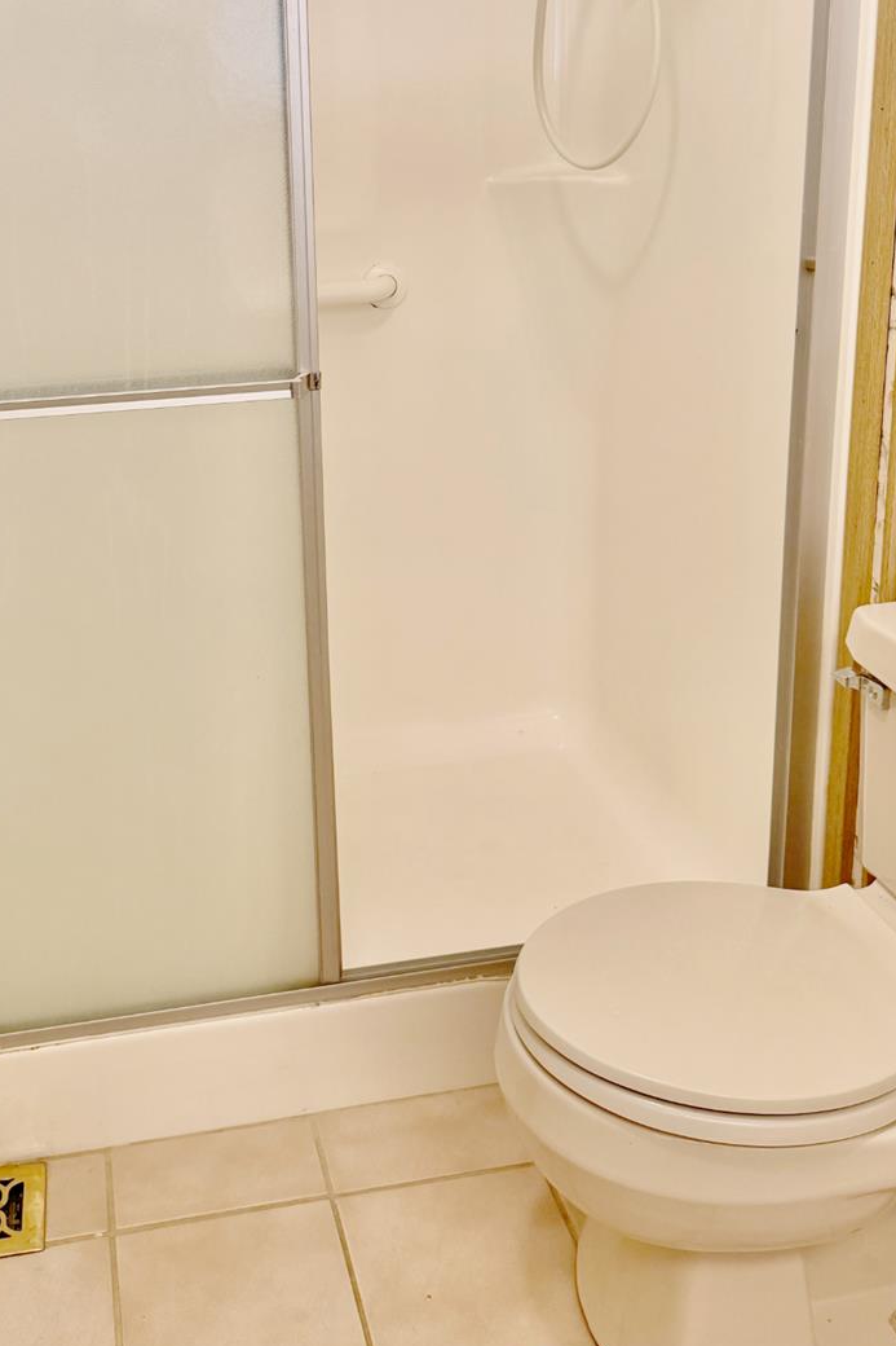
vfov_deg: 52.1
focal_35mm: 36
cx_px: 302
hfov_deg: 36.5
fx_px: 1344
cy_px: 450
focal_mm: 6.76
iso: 160
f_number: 1.78
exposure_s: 1/60
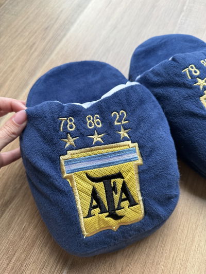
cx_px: 103
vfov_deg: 71.6
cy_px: 137
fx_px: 190
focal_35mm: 24
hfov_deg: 56.8
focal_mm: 6.76
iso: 80
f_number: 1.78
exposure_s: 1/295
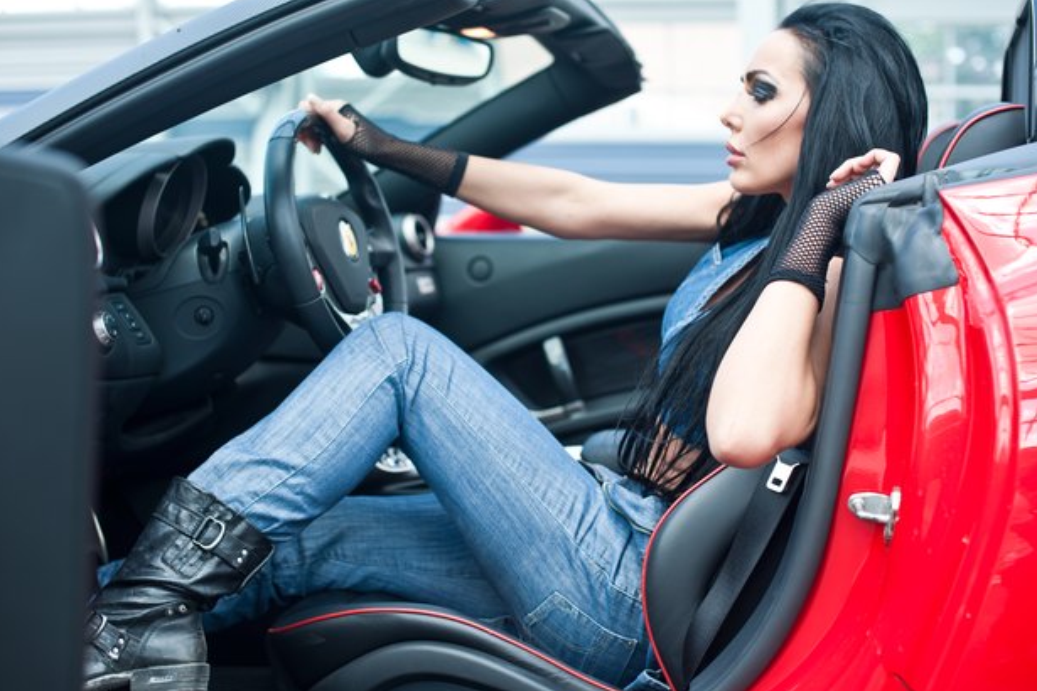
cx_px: 501
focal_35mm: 52
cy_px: 352
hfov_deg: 38.2
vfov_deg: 26.0
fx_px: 1498
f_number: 3.2
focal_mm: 50
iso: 200
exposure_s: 1/200
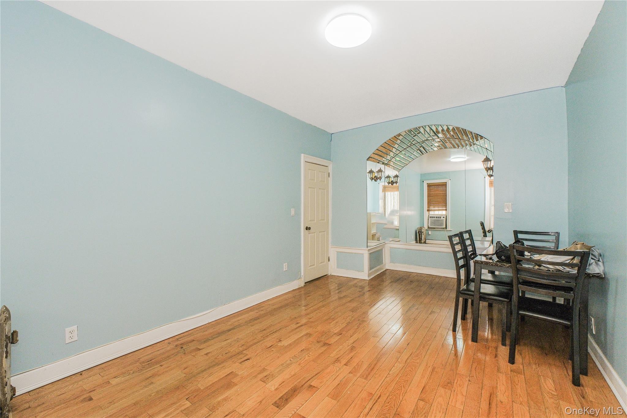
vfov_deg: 77.3
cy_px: 209
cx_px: 314
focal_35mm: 15
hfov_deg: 100.4
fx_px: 261
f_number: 8
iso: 800
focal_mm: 10
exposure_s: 1/60
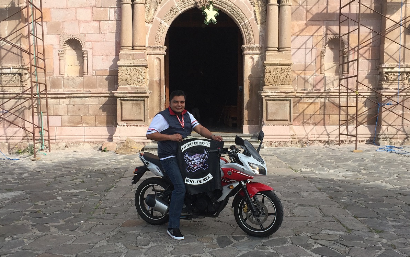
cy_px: 148
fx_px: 469
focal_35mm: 42
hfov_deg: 47.2
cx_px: 205
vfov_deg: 30.5
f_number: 2.2
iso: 32
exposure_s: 1/1099
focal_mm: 4.15
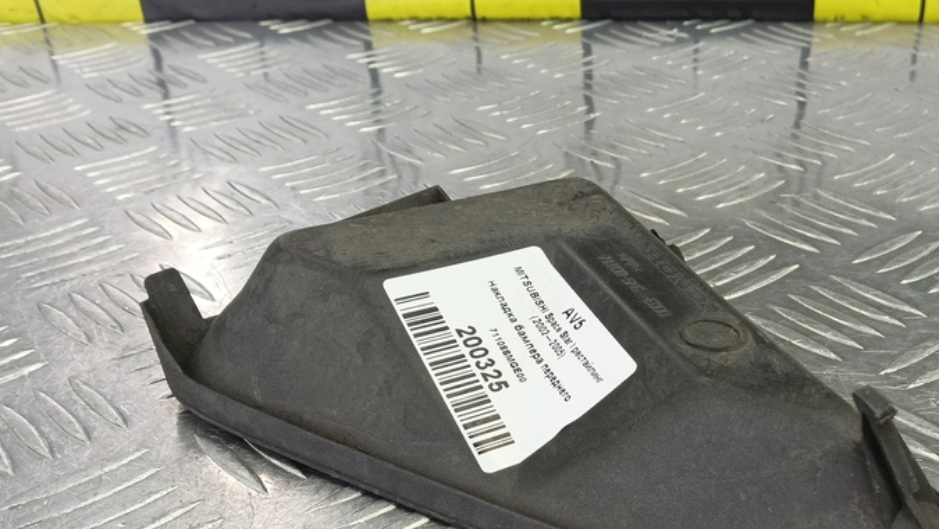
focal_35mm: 38
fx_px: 946
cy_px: 425
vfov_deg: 30.4
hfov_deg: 51.5
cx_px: 648
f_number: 1.6
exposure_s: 1/50
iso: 132
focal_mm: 4.11
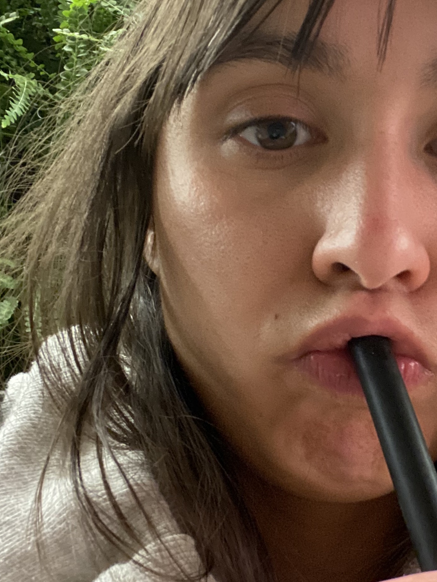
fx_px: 842
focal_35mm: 50
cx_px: 316
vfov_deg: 38.2
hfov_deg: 28.8
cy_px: 264
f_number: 2.2
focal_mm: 2.71
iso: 500
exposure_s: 1/30
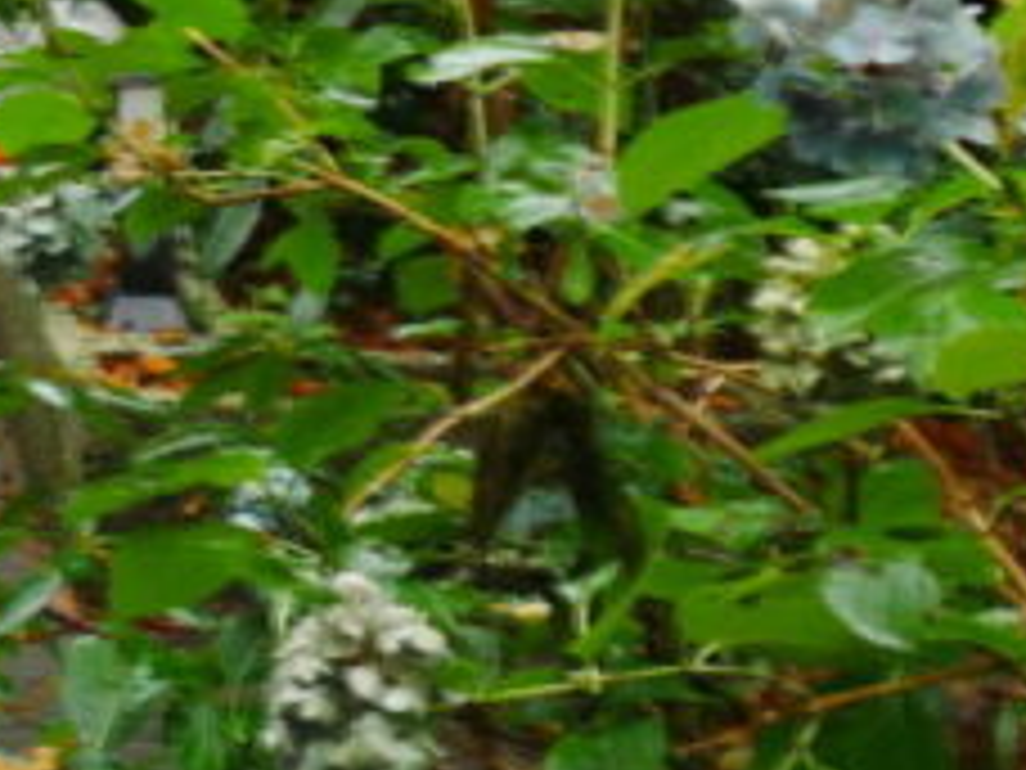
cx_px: -644
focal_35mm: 117
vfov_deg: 11.8
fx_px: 3468
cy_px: -583
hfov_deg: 15.2
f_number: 11
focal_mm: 13
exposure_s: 1/25
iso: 800
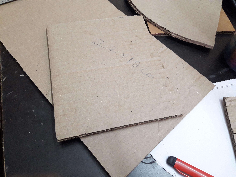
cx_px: 118
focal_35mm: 28
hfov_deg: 63.4
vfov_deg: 49.7
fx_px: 191
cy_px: 88
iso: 200
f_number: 1.9
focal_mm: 3.7
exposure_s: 1/17
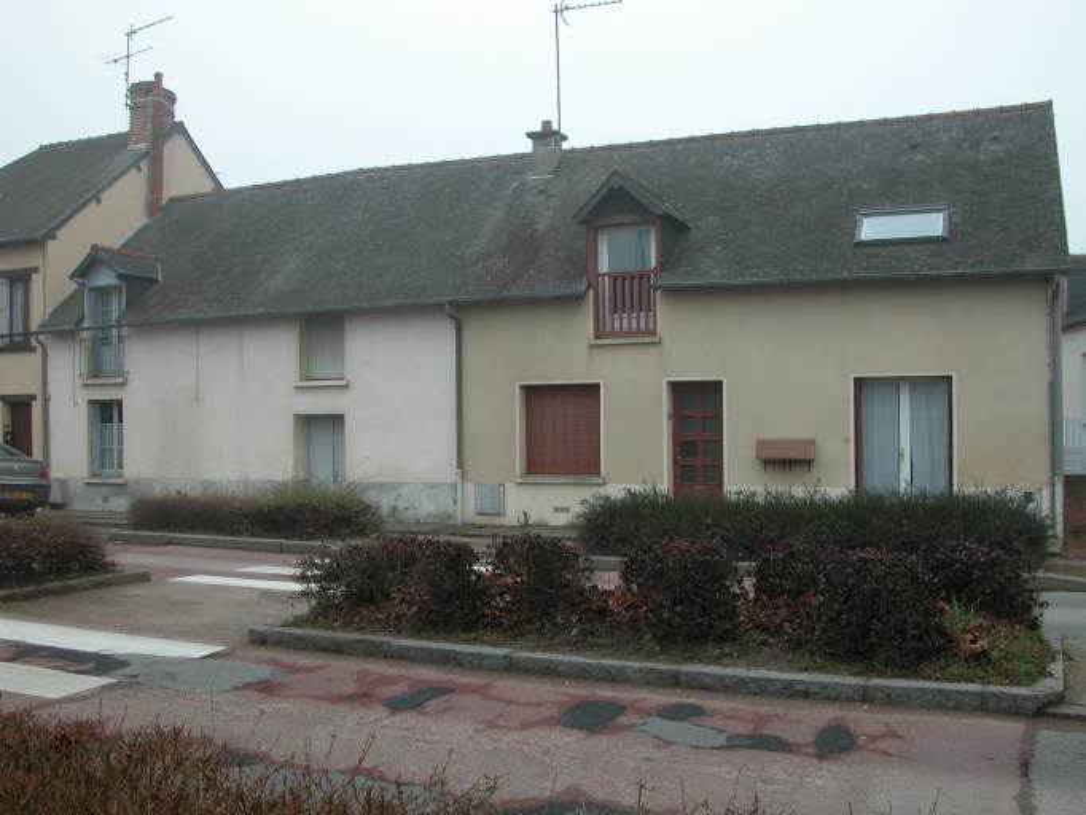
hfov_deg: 52.6
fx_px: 1098
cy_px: 408
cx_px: 543
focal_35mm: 35
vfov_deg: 40.7
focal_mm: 8.9
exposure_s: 1/180
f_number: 4.5
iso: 100
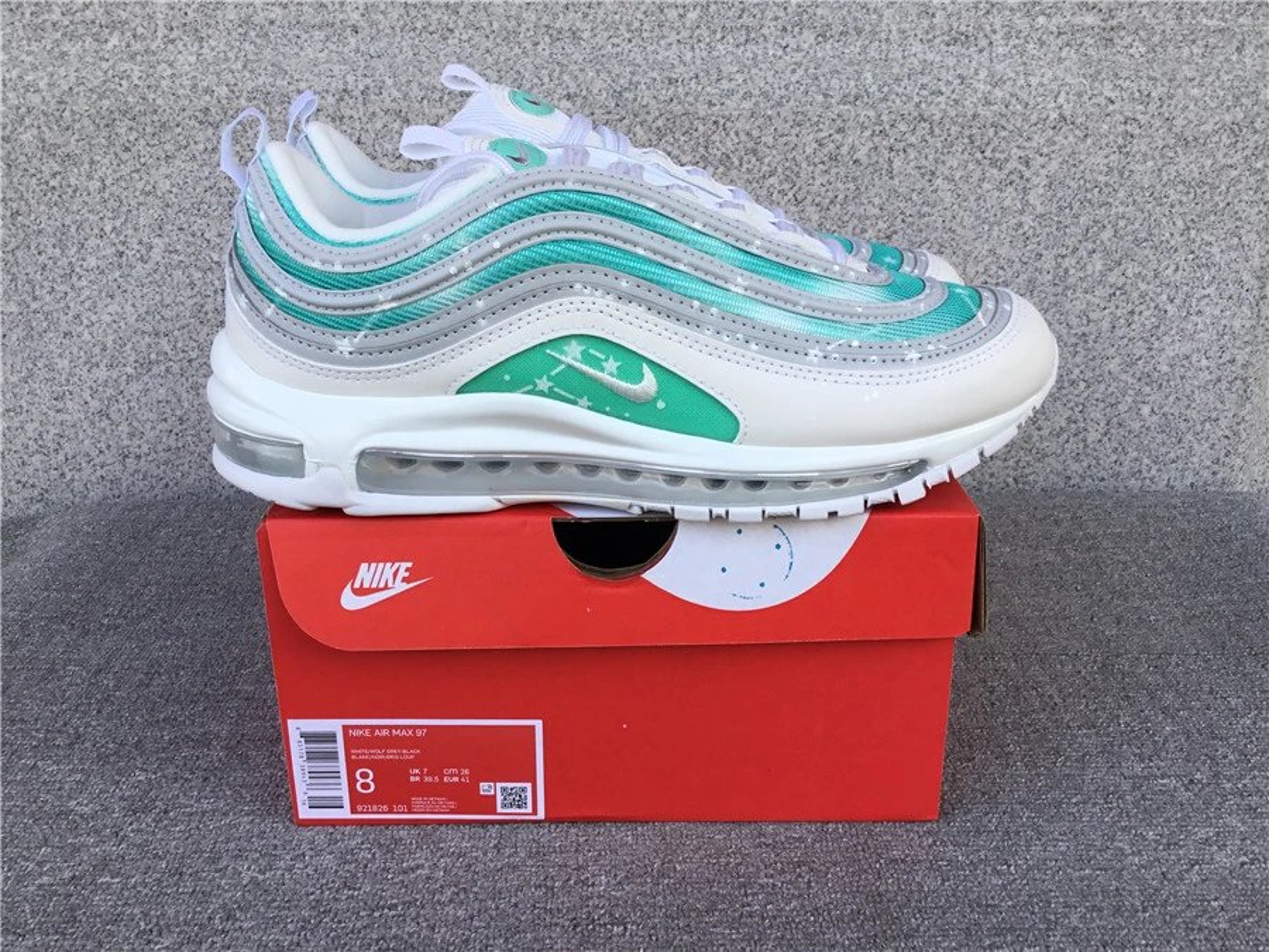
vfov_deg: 45.4
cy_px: 476
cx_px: 634
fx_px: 1136
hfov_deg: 58.4
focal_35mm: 31
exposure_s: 1/149
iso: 25
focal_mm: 3.3
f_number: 2.4
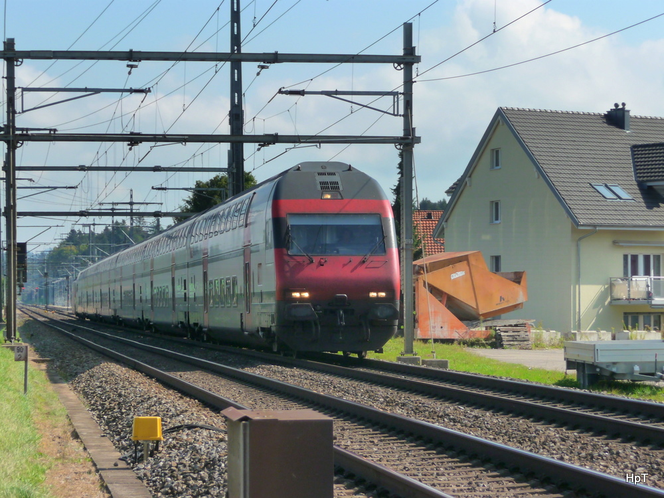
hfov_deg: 14.0
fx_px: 2705
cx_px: 332
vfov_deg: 10.5
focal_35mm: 141
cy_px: 249
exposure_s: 1/500
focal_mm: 24.1
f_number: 4.8
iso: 160
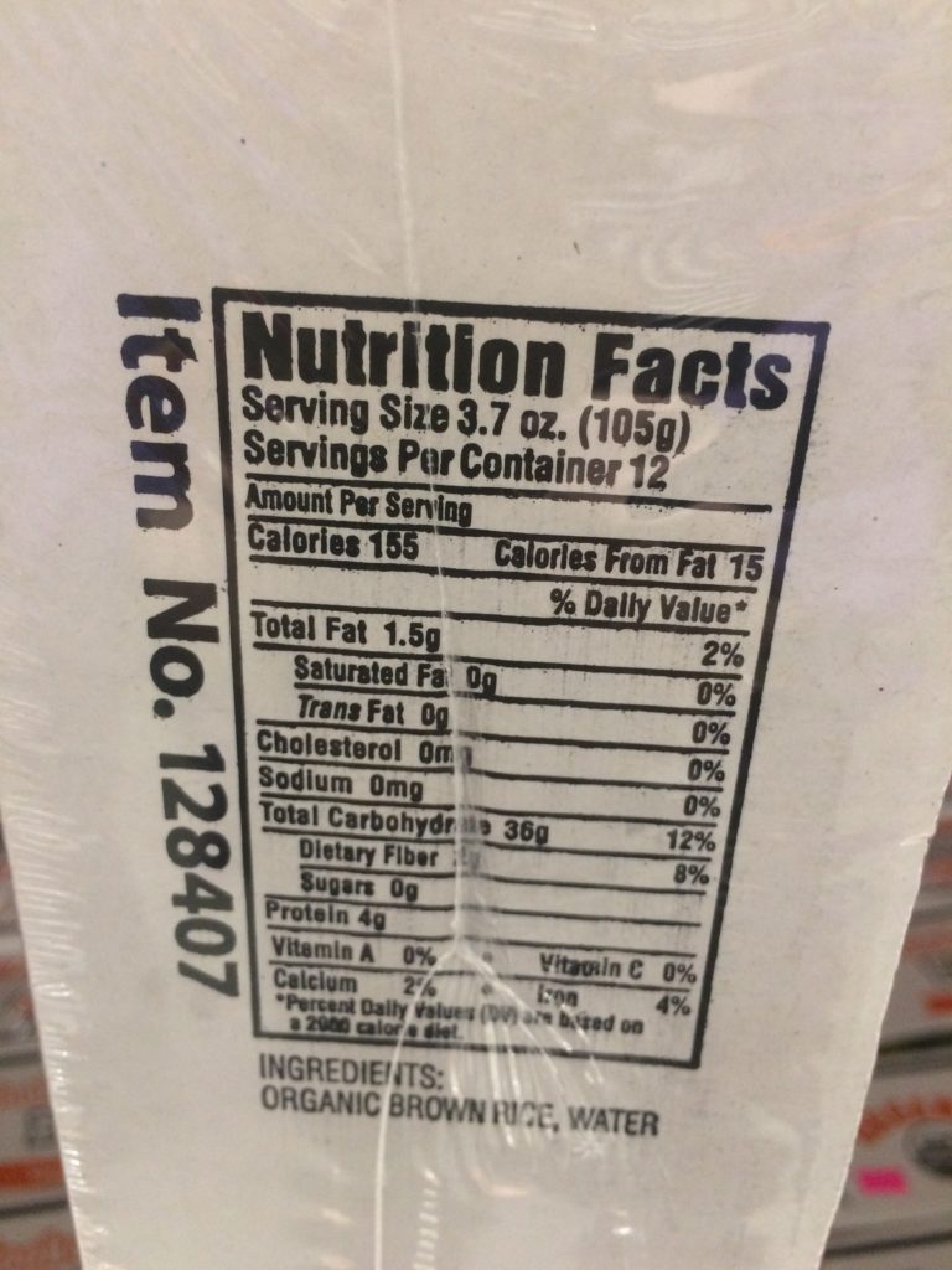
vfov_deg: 61.7
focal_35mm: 29
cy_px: 635
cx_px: 476
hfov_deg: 48.2
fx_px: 1063
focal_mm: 4.15
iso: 250
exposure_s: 1/30
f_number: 2.2
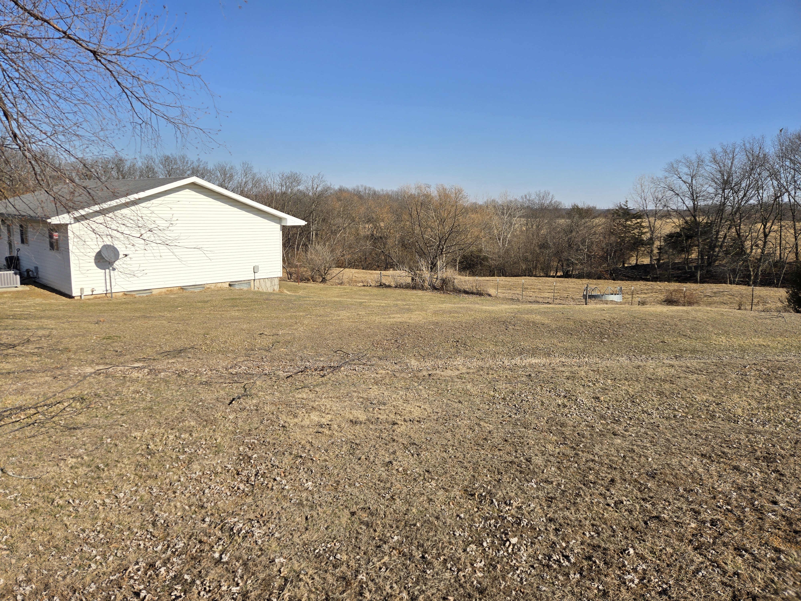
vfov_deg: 58.9
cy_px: 300
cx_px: 400
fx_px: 532
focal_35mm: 23
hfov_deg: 73.9
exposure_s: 1/3151
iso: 25
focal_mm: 5.4
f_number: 1.8
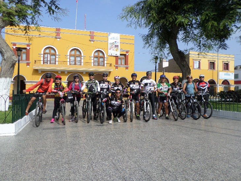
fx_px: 174
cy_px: 90
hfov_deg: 69.4
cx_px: 120
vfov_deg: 54.9
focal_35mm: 25
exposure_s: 1/1500
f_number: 2.5
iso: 80
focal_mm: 4.5
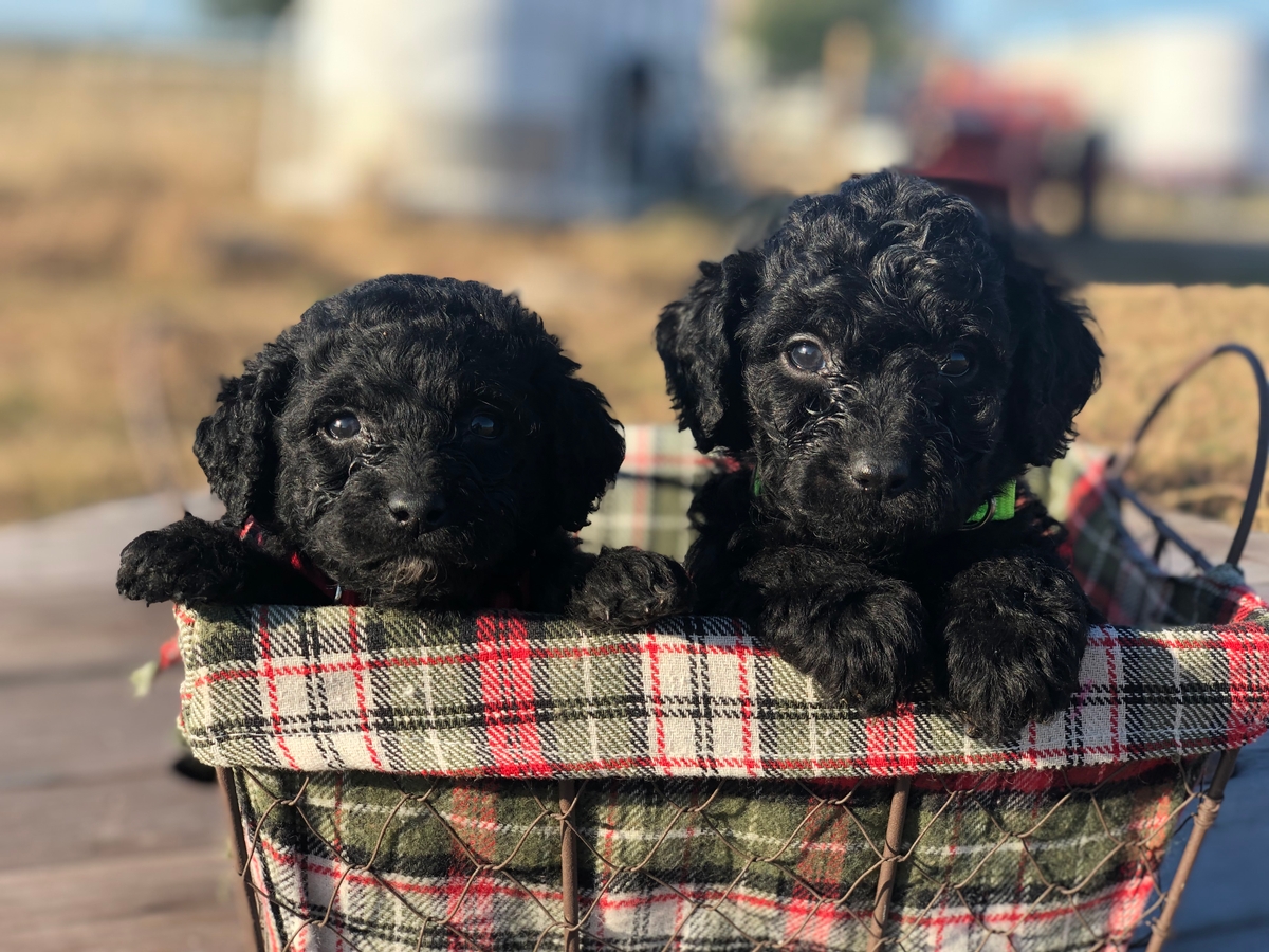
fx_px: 1906
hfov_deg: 36.8
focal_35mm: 52
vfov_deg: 28.0
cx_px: 634
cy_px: 476
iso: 16
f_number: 2.4
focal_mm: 6
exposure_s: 1/271
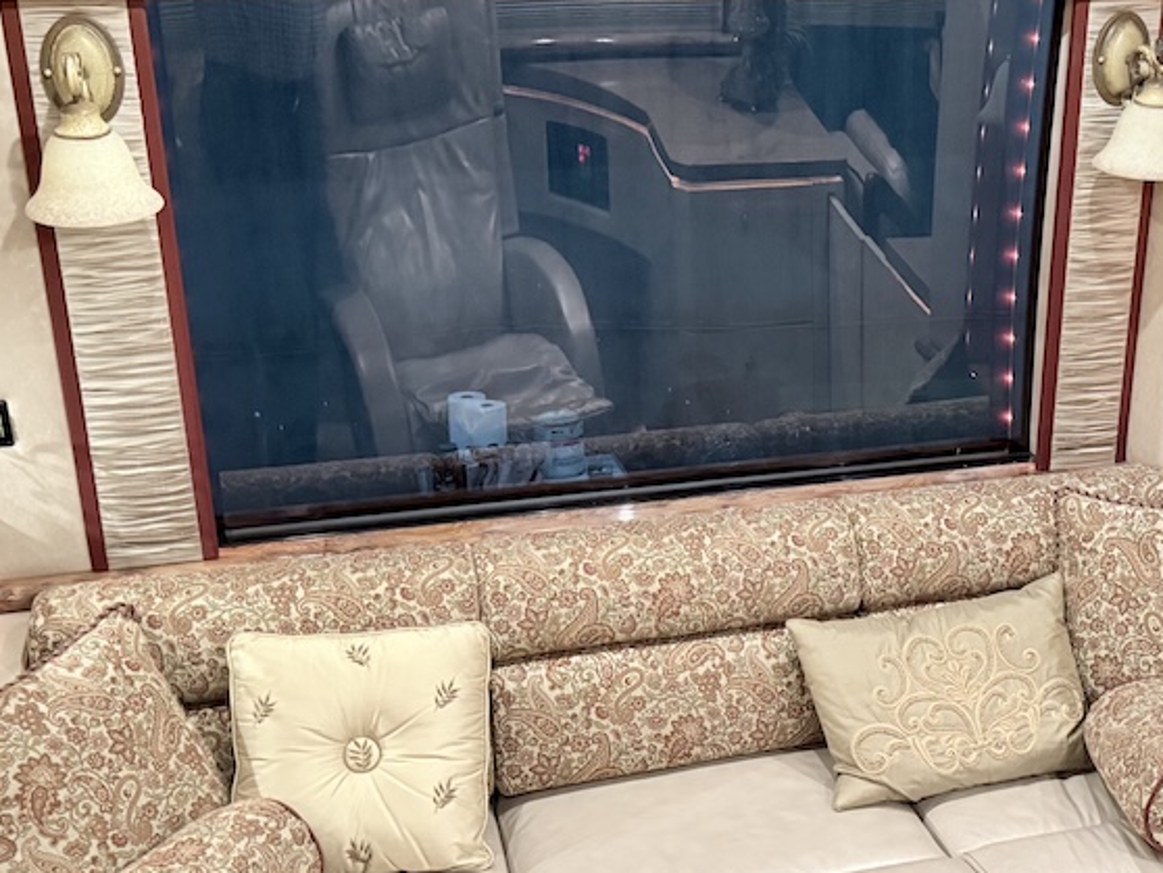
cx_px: 788
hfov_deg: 43.1
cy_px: 431
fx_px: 1445
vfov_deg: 33.6
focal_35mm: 43
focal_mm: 6.76
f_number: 1.78
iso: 800
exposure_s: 1/40
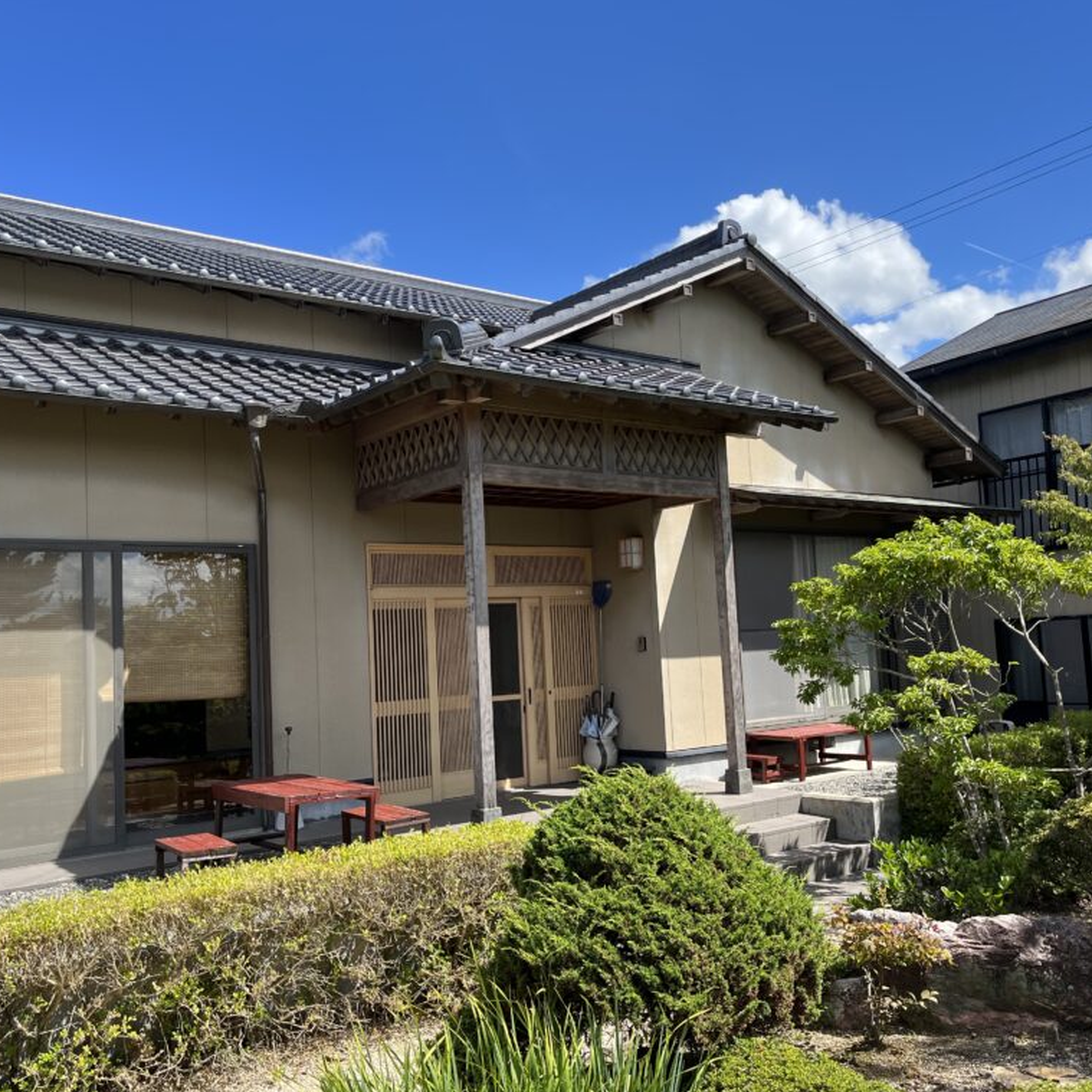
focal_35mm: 31
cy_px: 545
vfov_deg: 52.5
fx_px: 1106
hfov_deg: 52.5
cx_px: 557
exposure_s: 1/1672
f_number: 1.6
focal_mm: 5.1
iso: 50
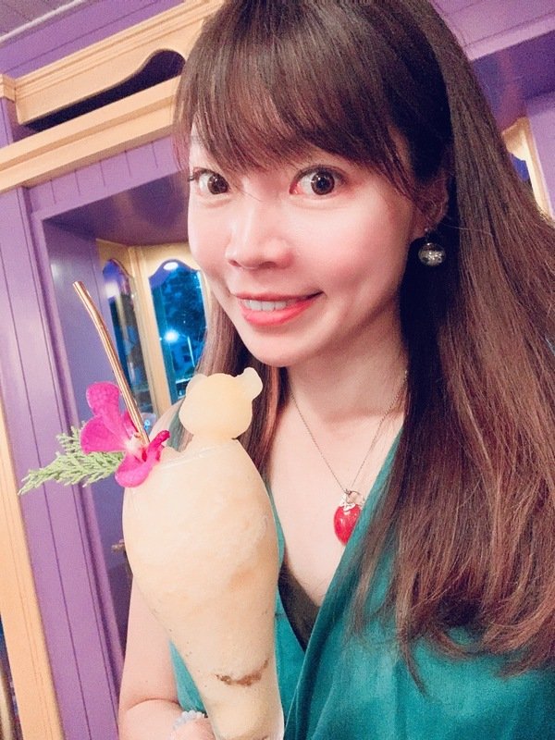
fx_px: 684
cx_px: 278
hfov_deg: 44.2
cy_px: 370
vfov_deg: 56.8
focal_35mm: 32
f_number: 2.2
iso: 500
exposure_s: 1/30
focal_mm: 2.87
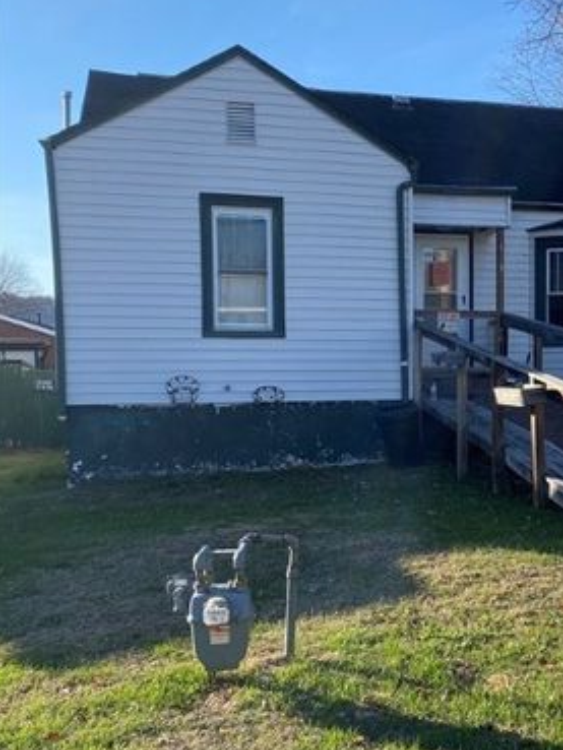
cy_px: 428
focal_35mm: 47
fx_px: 1019
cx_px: 502
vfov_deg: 40.3
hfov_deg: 29.7
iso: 32
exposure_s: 1/1182
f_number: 1.8
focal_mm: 4.25
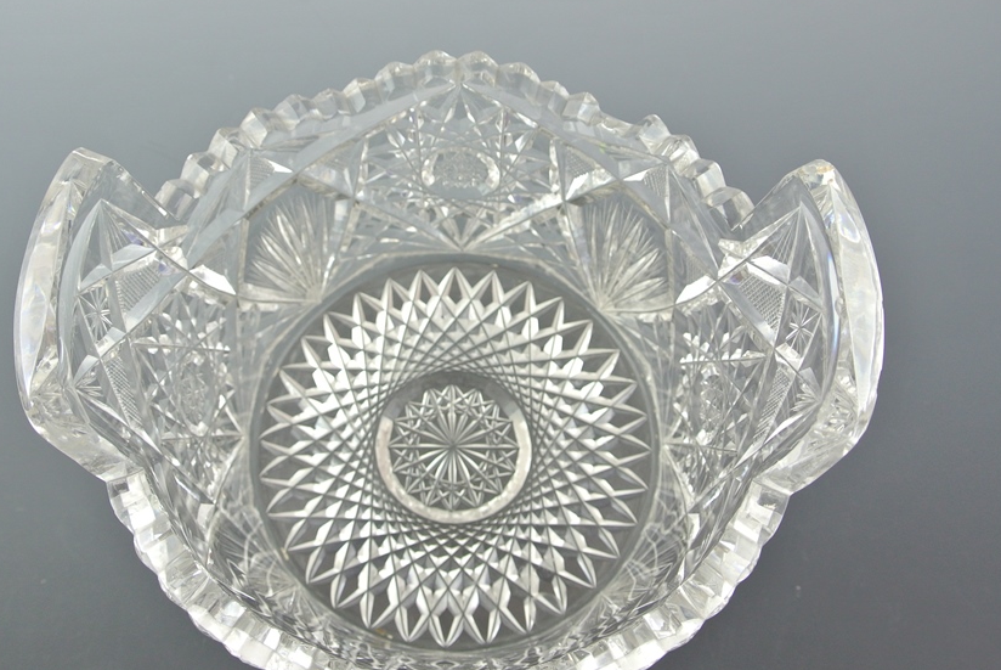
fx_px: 946
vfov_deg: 38.9
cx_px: 456
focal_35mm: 34
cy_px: 371
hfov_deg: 55.7
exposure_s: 1/125
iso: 400
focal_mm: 10.7
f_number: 3.5
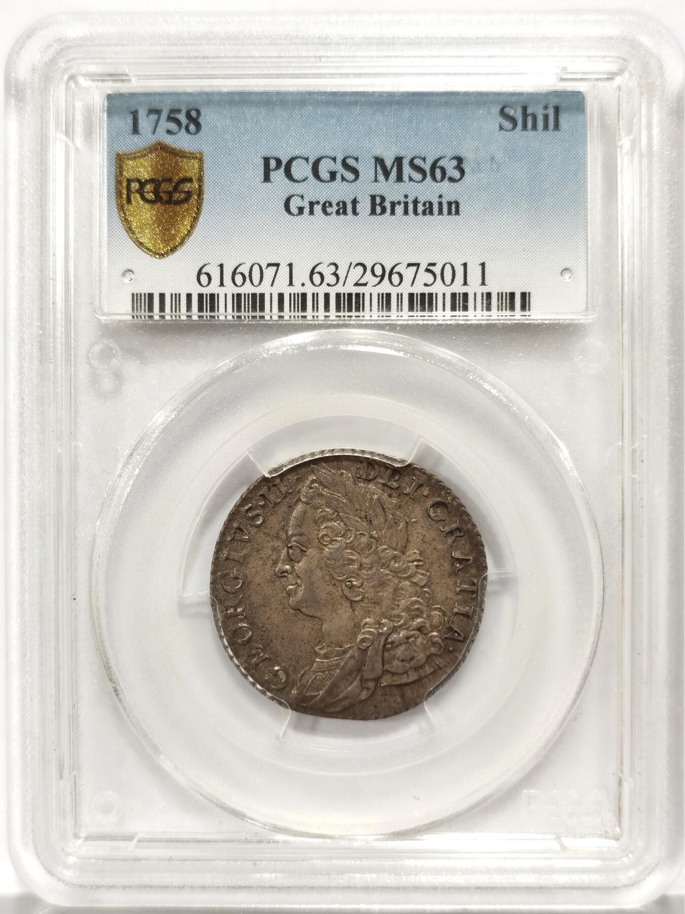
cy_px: 457
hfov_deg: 27.0
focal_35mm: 54
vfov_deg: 35.5
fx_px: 1425
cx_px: 342
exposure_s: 1/100
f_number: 16
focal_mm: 5.56
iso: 160
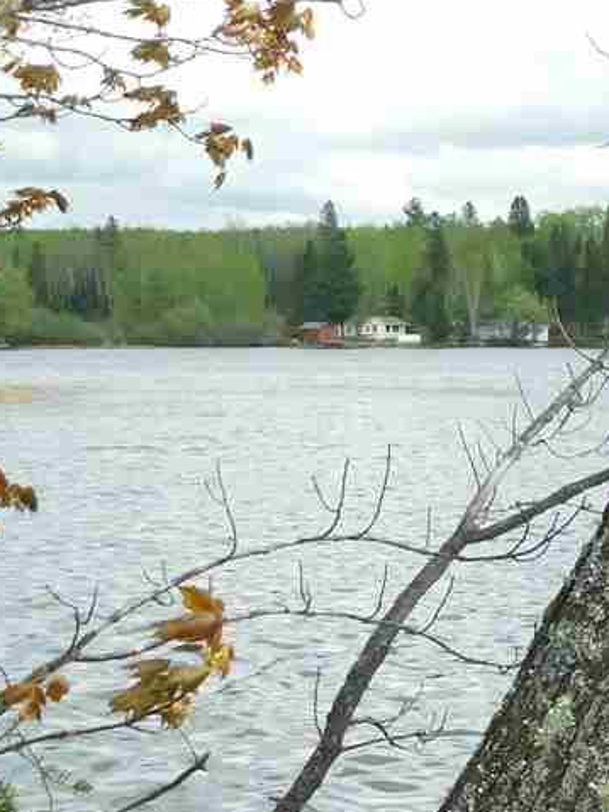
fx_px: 2511
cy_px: 349
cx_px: 846
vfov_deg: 18.4
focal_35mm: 107
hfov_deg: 13.2
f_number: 3.9
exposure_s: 1/640
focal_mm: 7.1
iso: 125
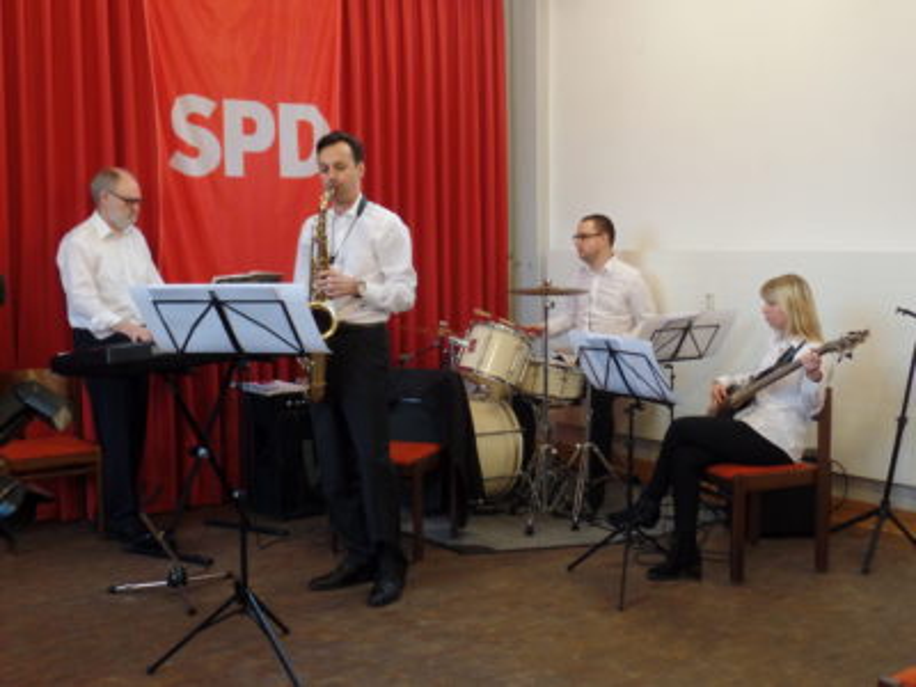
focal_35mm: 42
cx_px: 458
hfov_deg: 44.8
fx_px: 1111
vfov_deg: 34.3
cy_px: 344
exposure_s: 1/30
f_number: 3.2
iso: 320
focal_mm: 7.5
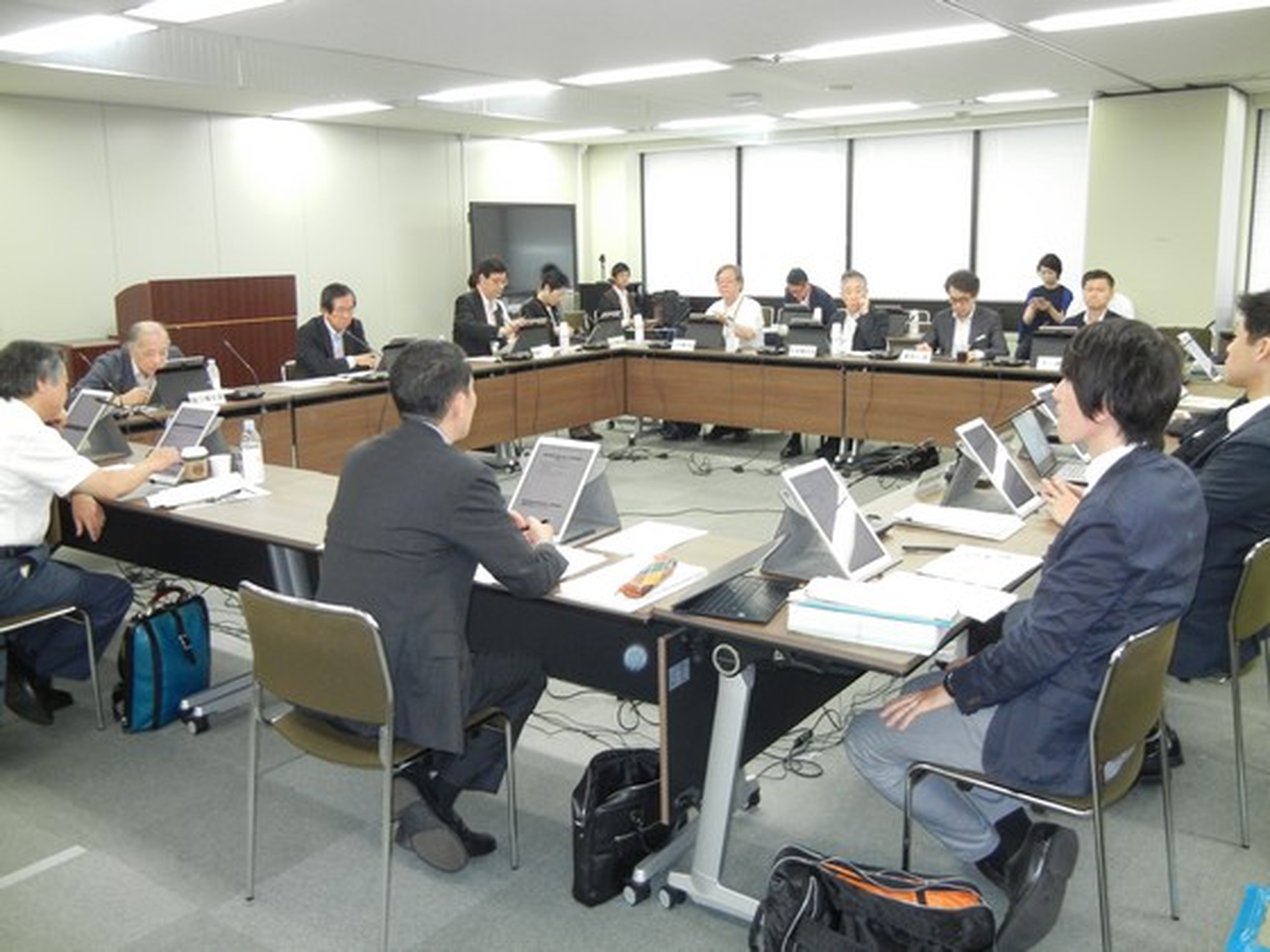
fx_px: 1101
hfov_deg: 60.0
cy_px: 476
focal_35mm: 30
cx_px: 635
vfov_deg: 46.8
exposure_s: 1/30
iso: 467
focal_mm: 5.4
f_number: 3.5
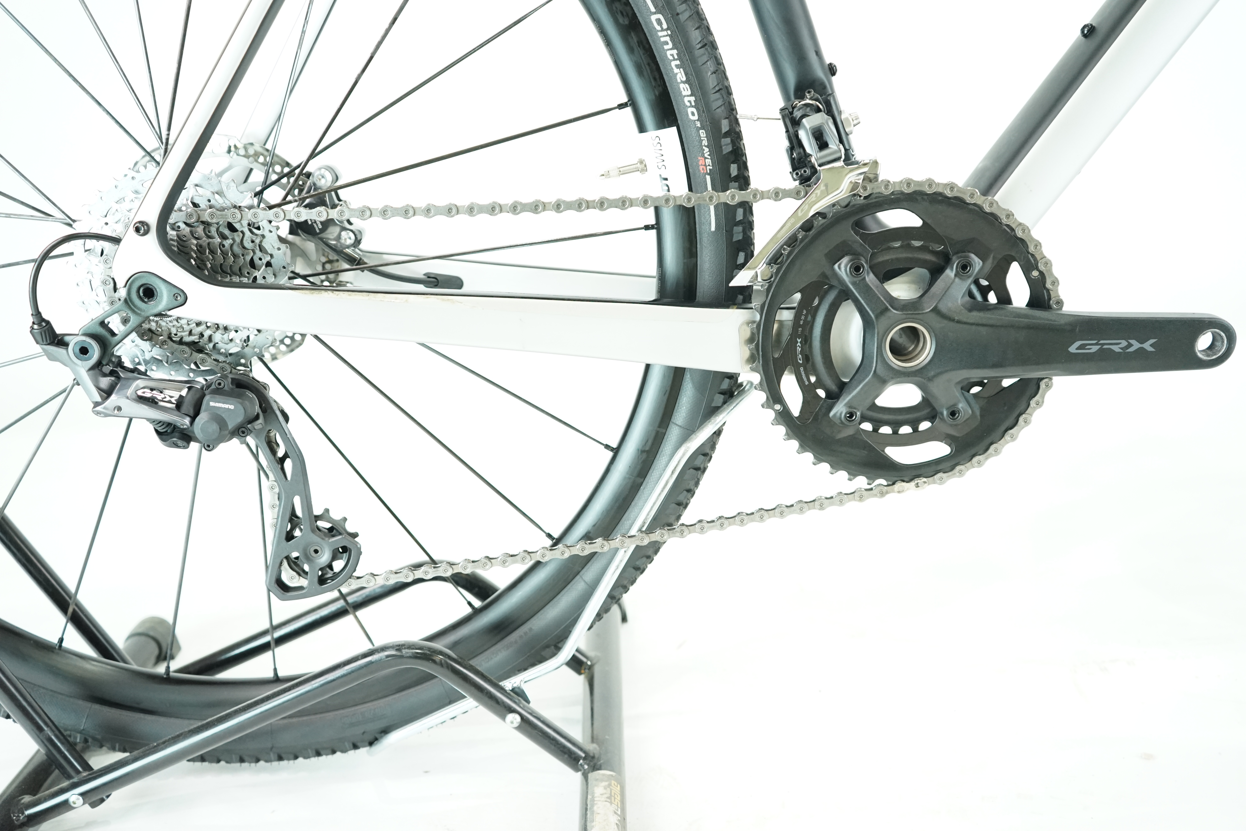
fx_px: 1107
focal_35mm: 32
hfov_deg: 58.7
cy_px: 416
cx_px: 623
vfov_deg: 41.1
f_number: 4
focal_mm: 32
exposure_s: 1/200
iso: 2500
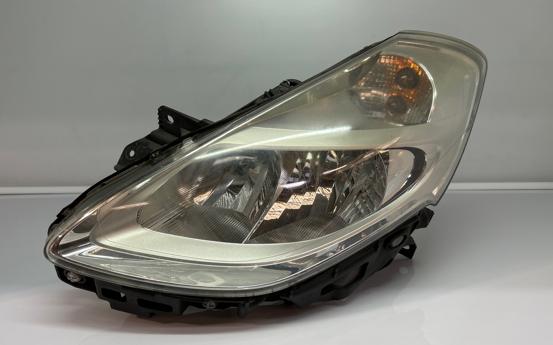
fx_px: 422
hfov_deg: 66.5
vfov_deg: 44.4
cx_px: 275
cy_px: 194
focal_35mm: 28
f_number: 1.5
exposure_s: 1/100
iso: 50
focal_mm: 5.7
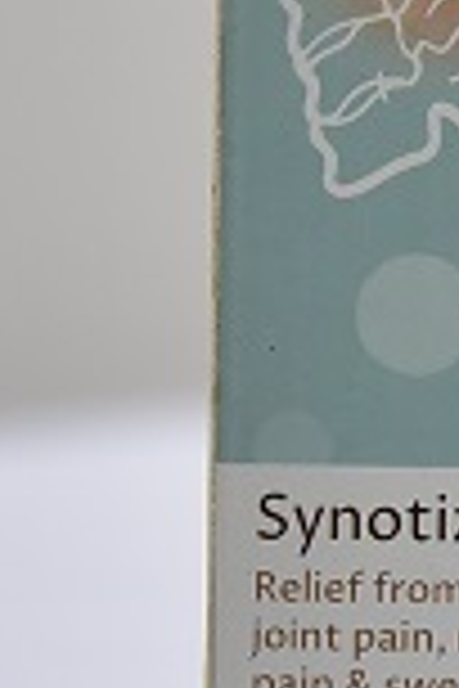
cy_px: 274
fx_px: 5603
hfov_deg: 4.7
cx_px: 522
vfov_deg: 7.0
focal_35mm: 293
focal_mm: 85
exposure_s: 1/125
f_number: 4.5
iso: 1600
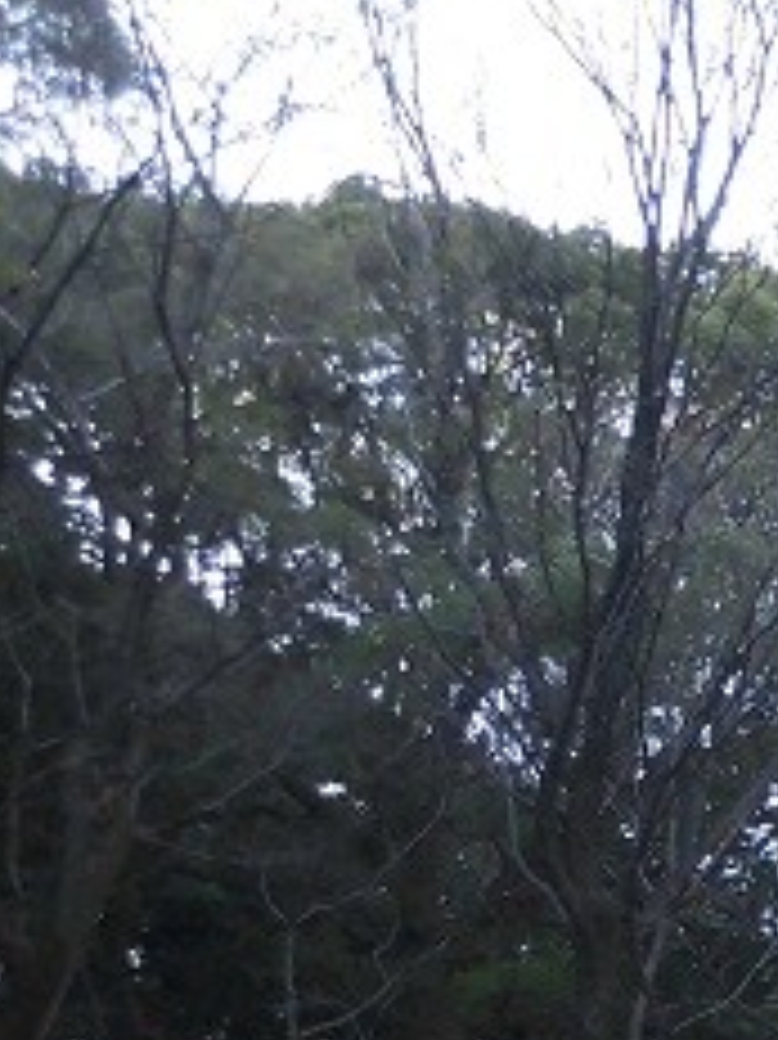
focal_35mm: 72
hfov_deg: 17.0
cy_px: 961
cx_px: 1381
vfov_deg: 26.1
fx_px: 2160
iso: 100
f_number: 3.1
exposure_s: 1/100
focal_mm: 4.3
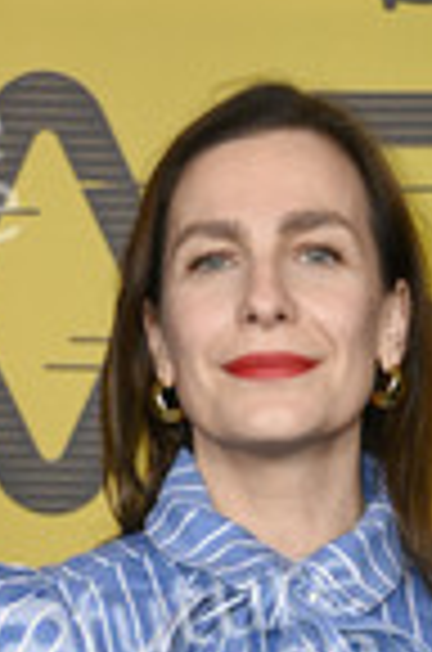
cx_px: 279
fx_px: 3599
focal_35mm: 199
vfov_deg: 10.1
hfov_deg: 6.9
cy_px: 890
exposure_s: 1/250
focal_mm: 72
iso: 1000
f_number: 5.6
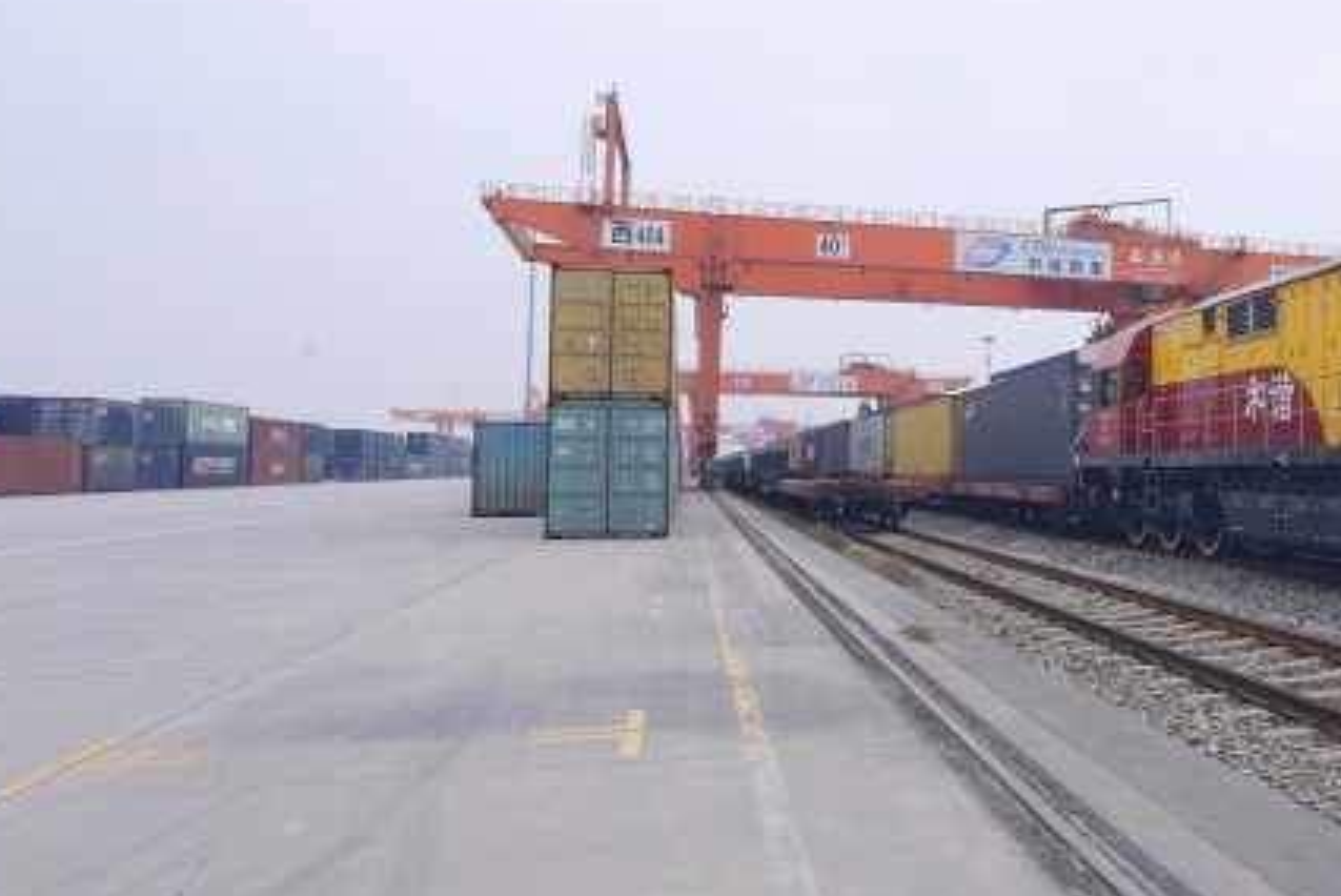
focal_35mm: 32
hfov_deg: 52.7
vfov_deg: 41.1
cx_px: 1167
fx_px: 1193
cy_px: 391
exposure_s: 1/500
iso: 800
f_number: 11
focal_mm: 17
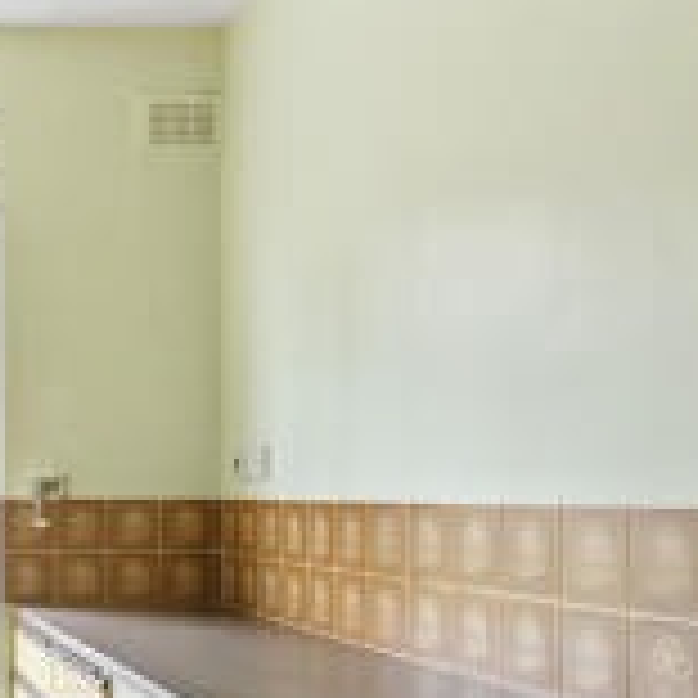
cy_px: 489
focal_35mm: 47
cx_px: -185
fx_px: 1072
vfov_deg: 35.5
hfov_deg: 29.7
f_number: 8
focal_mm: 18
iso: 1000
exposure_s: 1/200
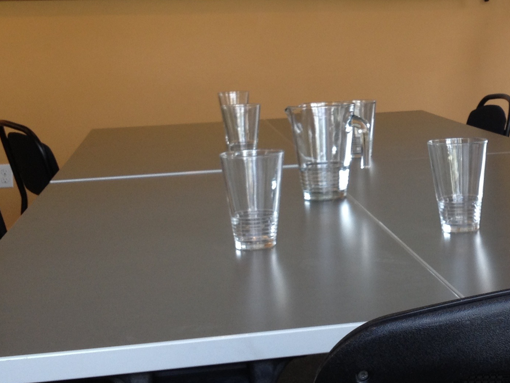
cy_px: 89
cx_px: 441
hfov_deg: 23.3
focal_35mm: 82
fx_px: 1208
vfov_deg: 17.9
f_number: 2.4
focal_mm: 4.28
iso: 50
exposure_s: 1/30
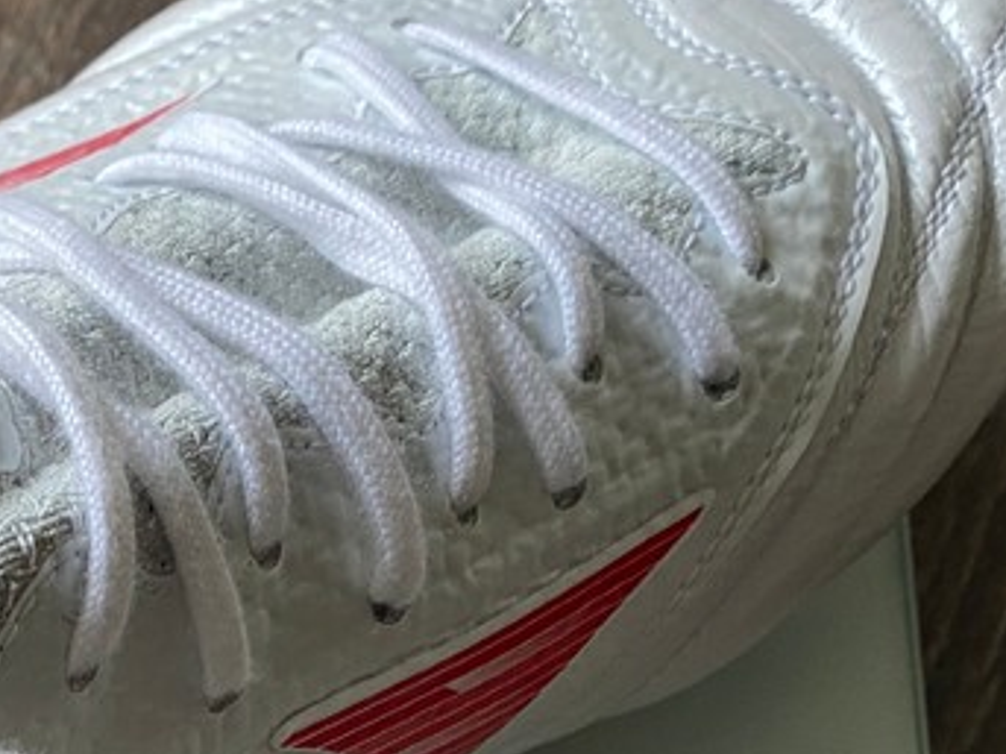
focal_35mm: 91
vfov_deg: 15.2
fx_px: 2644
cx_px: 59
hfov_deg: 21.0
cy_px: 1062
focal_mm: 4.25
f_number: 1.8
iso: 125
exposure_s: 1/77
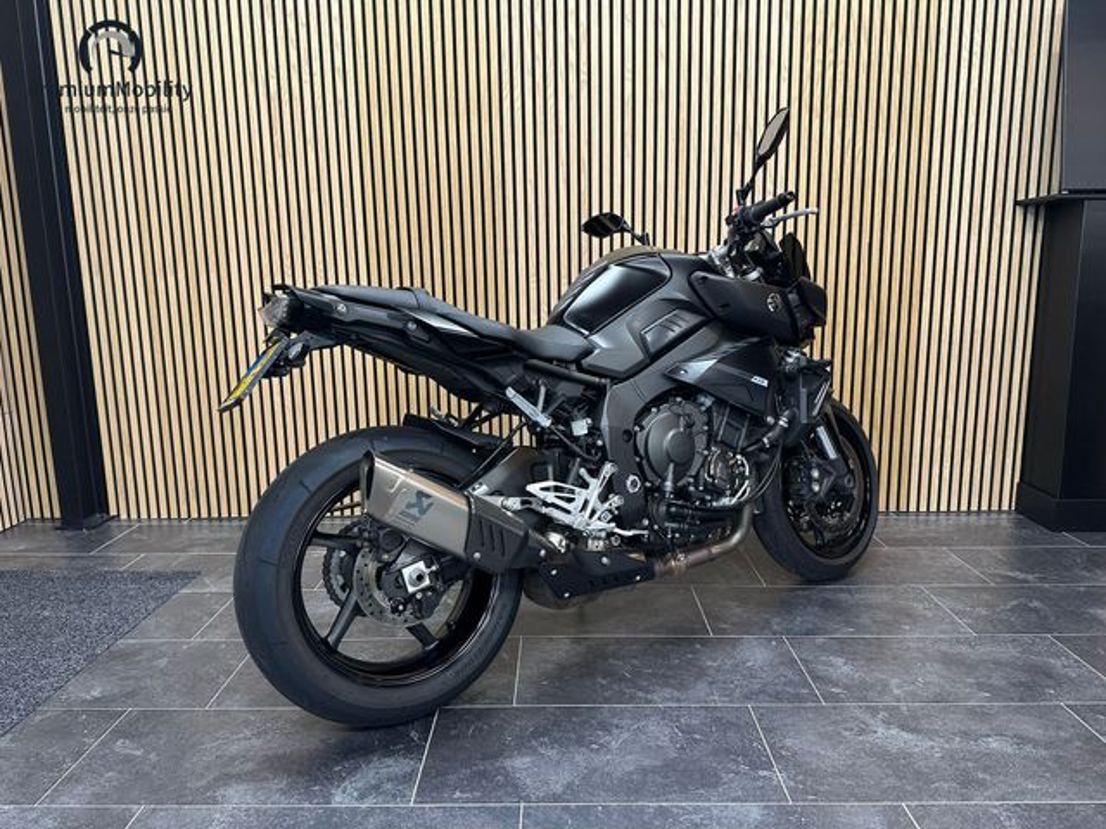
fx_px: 767
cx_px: 553
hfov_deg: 71.6
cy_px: 414
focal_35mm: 24
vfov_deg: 56.8
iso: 160
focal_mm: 6.86
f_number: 1.78
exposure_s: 1/50
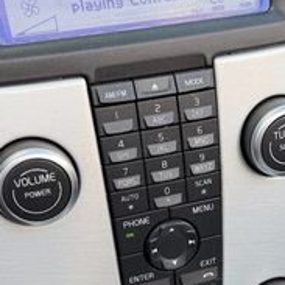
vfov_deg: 22.9
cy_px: 243
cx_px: 199
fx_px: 689
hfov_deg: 23.2
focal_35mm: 74
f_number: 1.78
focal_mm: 6.76
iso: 80
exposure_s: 1/139
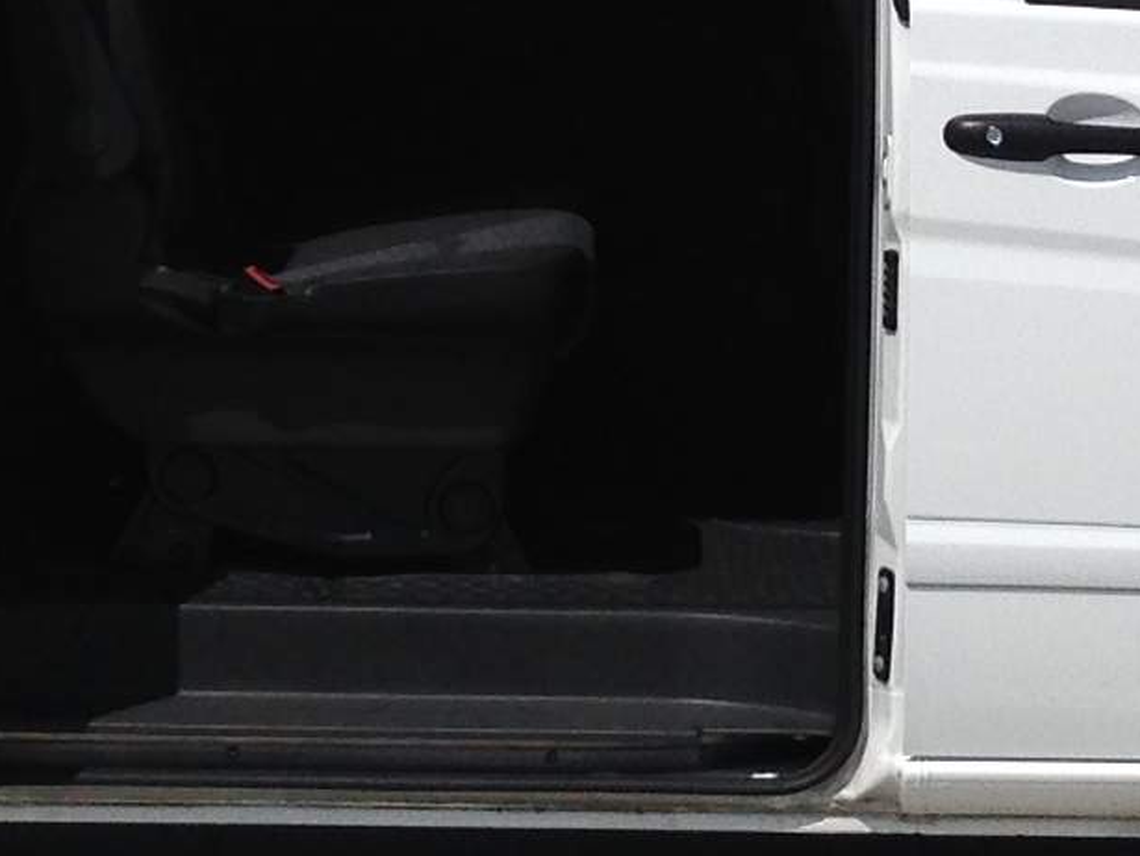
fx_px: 5767
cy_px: -33
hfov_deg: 11.3
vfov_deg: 8.4
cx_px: 792
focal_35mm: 175
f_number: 2.4
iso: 50
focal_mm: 4.12
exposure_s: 1/4525
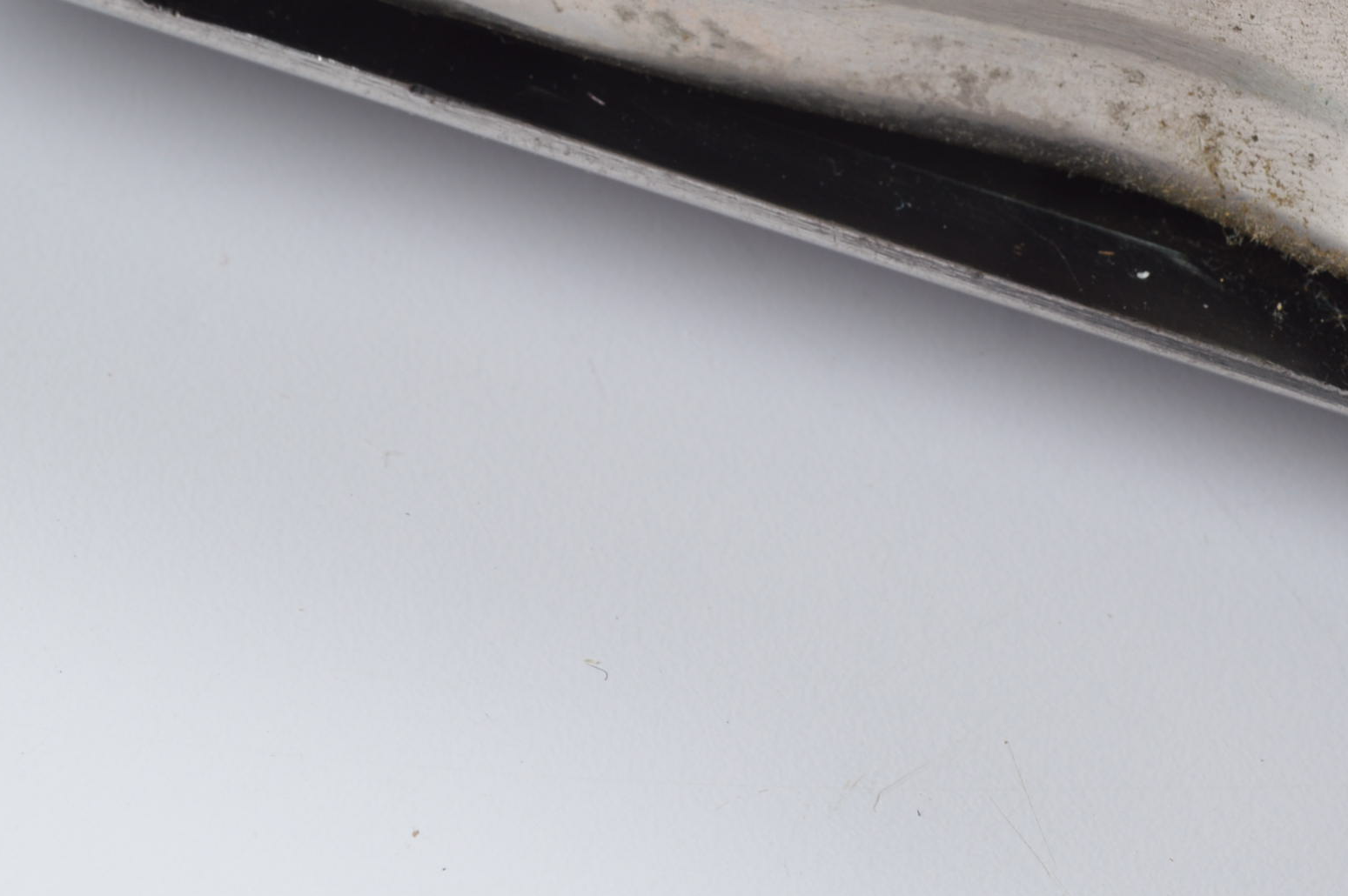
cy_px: 125
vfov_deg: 13.3
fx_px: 3815
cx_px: 909
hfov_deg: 20.0
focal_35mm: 102
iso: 100
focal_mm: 35
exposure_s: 1/125
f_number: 10
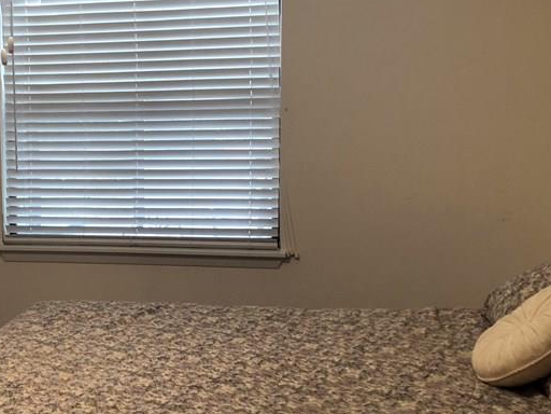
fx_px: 891
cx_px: 93
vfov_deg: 26.1
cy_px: 179
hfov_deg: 33.1
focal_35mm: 56
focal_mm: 3.99
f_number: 1.8
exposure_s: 1/15
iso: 40
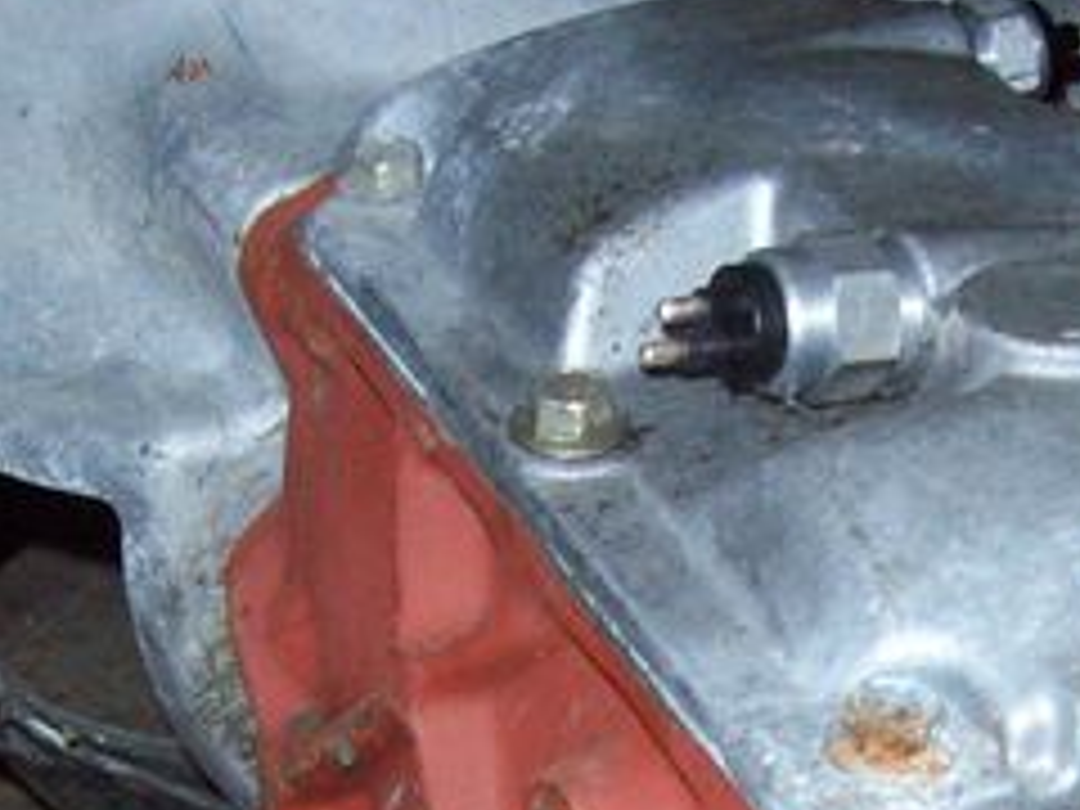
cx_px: 639
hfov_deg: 20.4
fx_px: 2995
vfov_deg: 14.9
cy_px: 945
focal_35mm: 96
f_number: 2.7
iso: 200
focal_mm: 6
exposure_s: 1/64
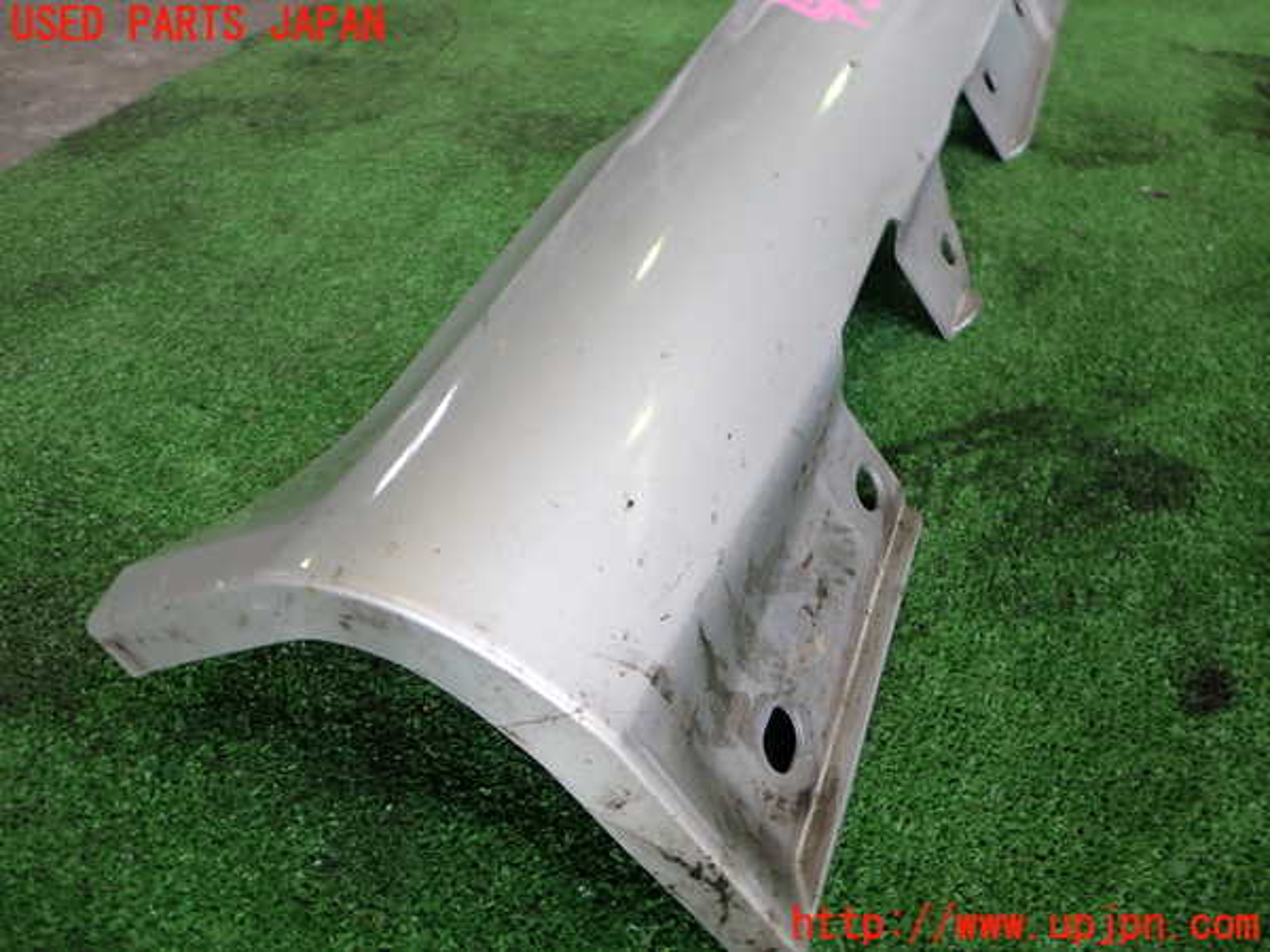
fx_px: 1101
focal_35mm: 30
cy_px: 476
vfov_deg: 46.8
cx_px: 635
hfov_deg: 60.0
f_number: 2.3
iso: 160
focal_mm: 5.4
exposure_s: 1/125
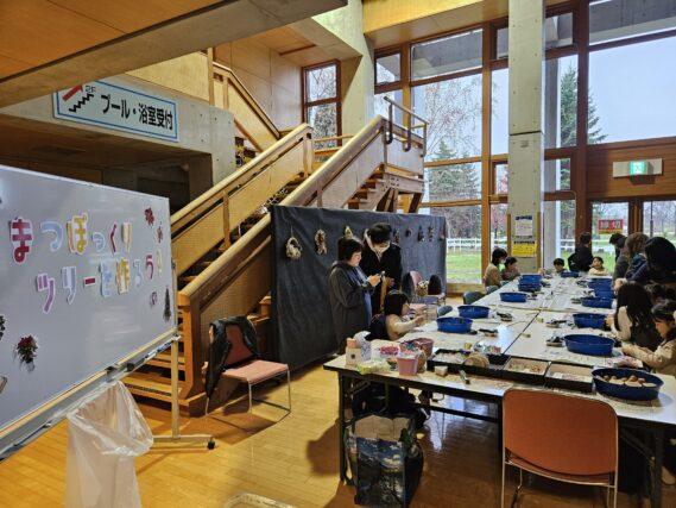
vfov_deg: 58.9
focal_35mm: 23
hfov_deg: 73.9
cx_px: 338
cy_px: 254
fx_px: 449
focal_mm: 5.4
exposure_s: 1/100
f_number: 1.8
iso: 250
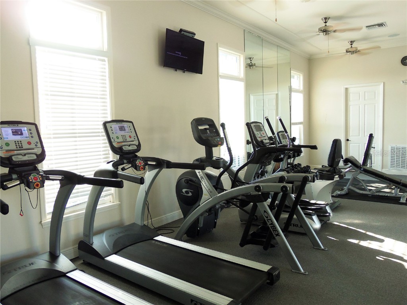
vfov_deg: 53.1
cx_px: 204
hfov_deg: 67.3
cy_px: 152
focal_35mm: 26
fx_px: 306
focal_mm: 4.7
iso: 125
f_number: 3.2
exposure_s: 1/30
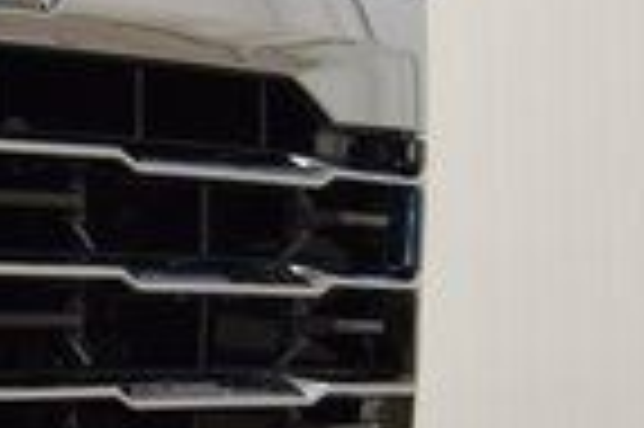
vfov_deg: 5.7
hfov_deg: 8.2
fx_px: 4203
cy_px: 827
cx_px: -743
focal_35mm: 235
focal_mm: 35
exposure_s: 1/20
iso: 400
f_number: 6.3
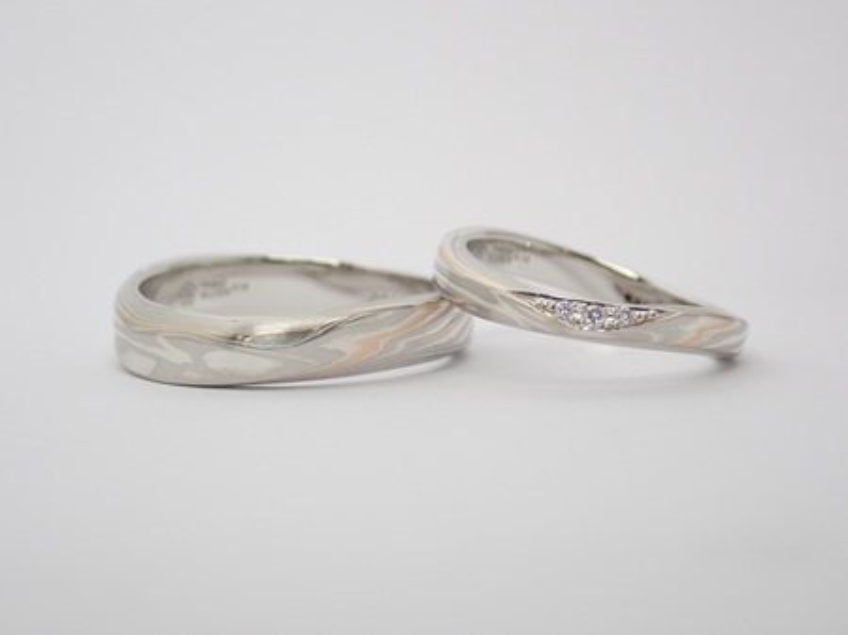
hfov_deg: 25.3
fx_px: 1885
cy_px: 318
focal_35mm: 77
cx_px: 424
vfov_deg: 19.1
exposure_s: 1/125
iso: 200
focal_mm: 13.65
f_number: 4.1
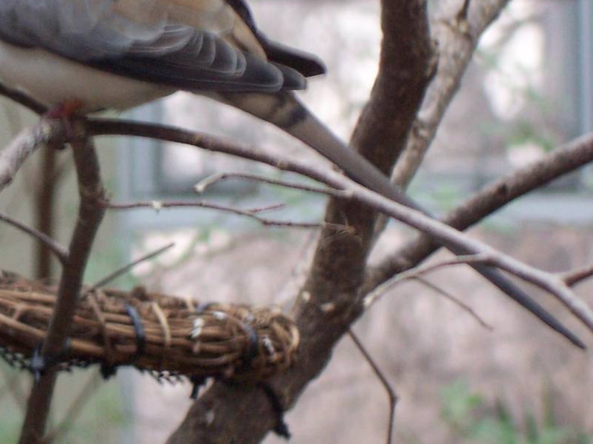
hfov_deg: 6.8
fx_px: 4984
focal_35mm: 291
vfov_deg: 5.1
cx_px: 78
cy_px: 94
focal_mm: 25.1
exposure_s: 1/30
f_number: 4.8
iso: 140
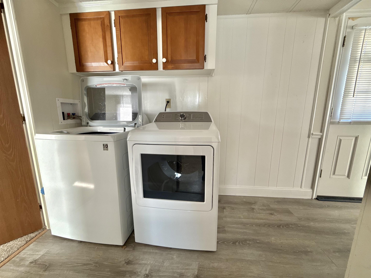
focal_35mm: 14
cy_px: 139
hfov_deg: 102.1
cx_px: 186
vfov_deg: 85.7
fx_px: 150
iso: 320
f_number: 2.2
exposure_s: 1/99
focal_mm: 2.22
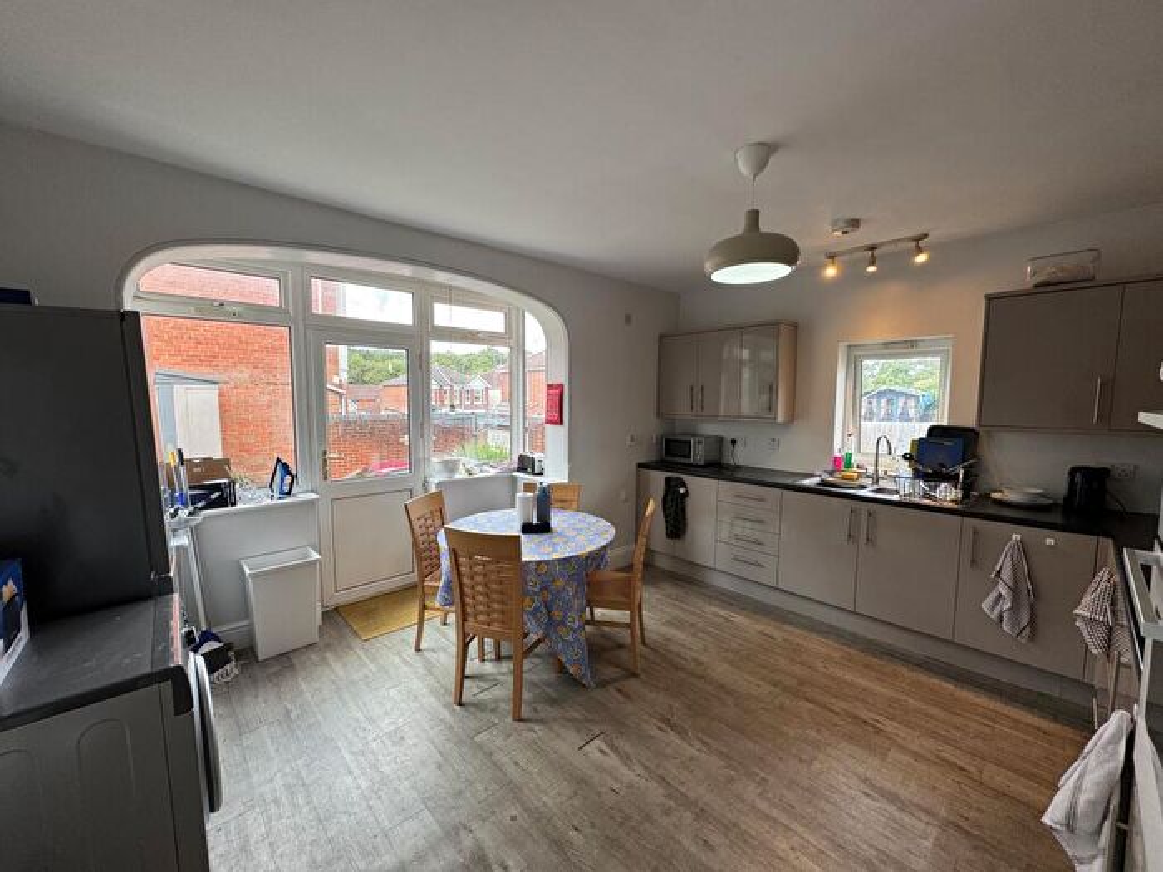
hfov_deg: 102.1
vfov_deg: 85.7
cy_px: 436
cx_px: 582
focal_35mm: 14
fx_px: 470
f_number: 2.2
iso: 50
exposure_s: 1/99
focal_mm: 2.22
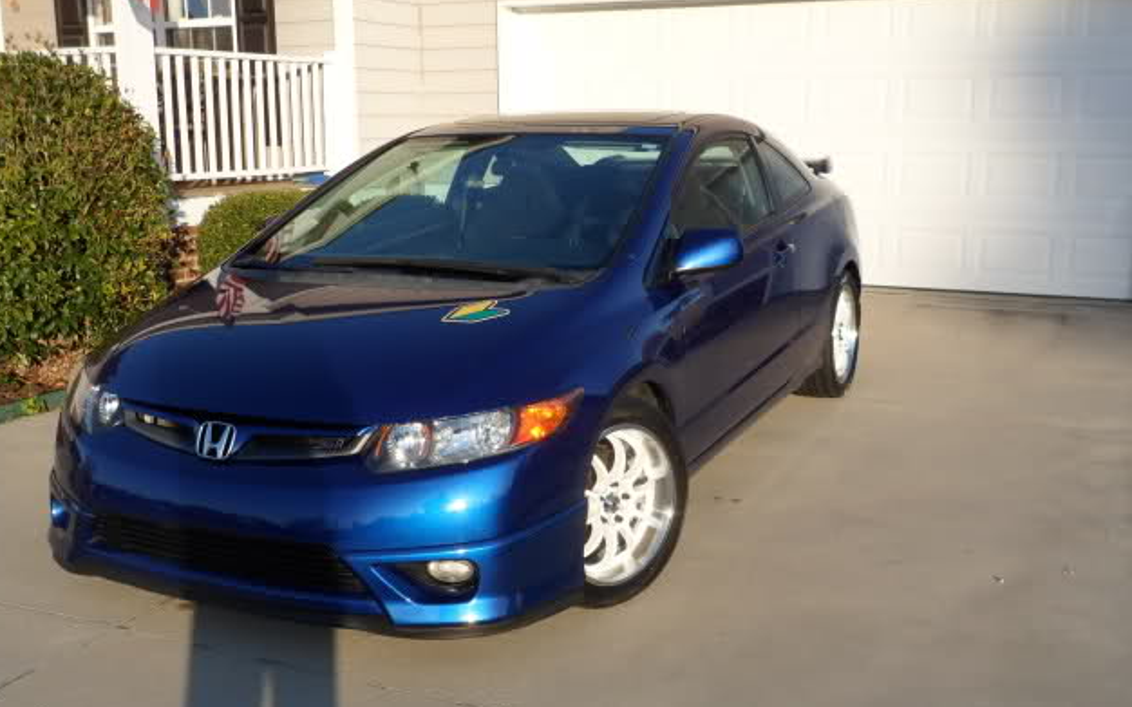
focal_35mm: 39
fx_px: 1203
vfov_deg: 32.7
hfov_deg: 50.4
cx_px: 555
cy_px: 412
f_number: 3.8
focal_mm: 6.6
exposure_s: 1/350
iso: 80
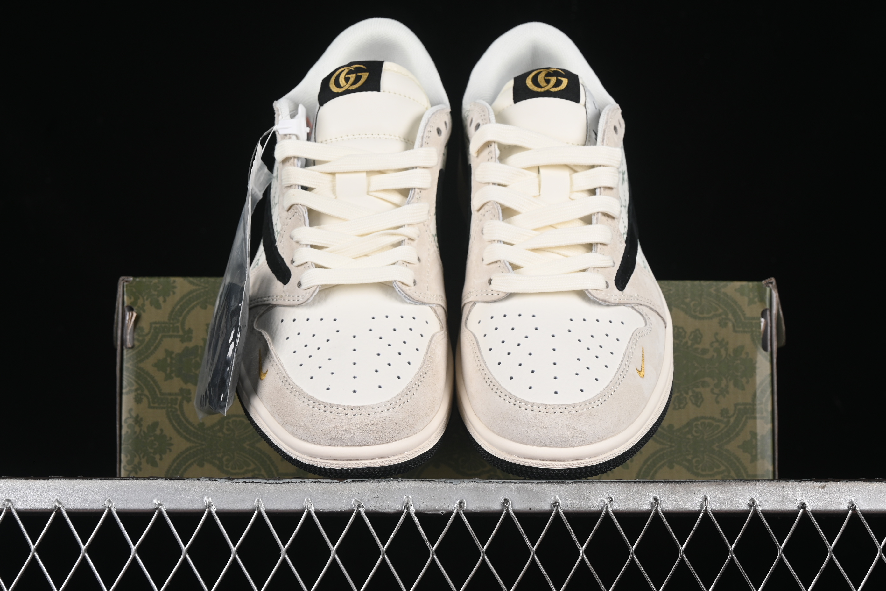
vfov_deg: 18.2
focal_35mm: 75
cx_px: 443
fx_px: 1846
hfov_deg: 27.0
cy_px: 296
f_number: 8
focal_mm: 50
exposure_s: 1/80
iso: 160
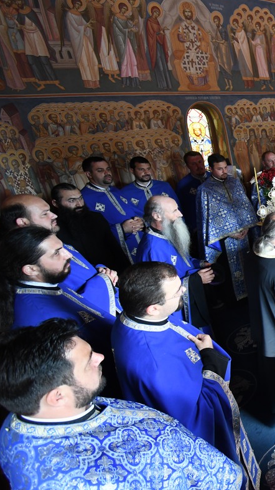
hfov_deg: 33.1
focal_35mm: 24
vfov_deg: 76.3
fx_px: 311
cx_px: 369
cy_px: 242
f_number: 4.5
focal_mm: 10
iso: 1600
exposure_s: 1/125
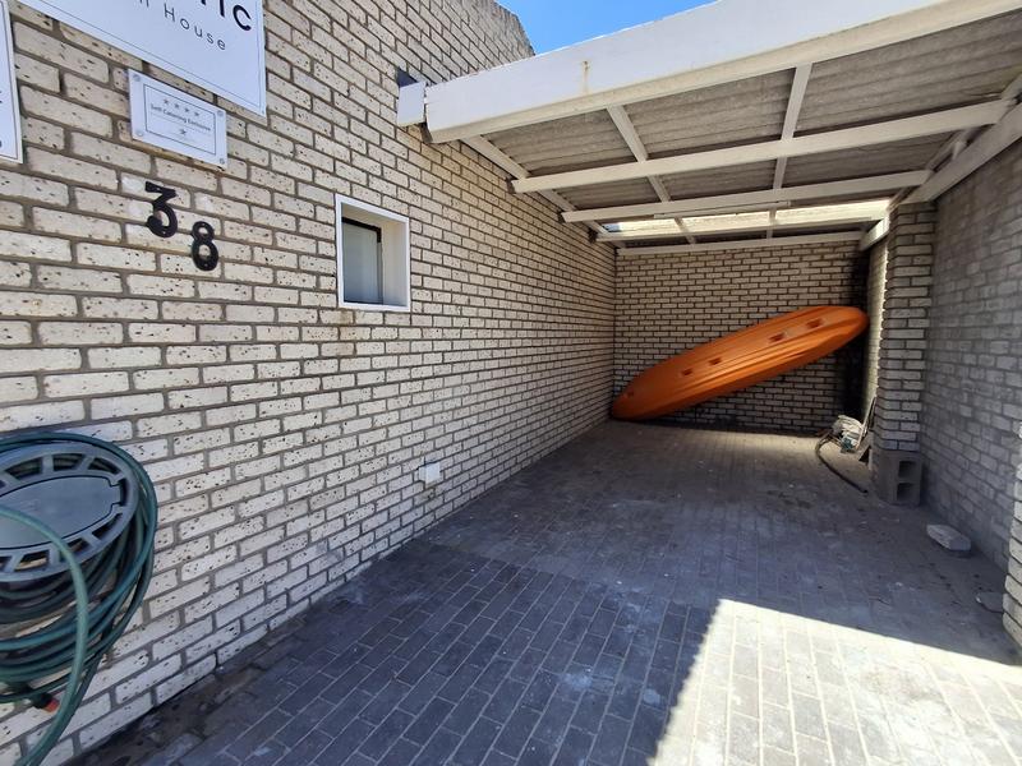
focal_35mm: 16
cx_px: 511
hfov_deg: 94.5
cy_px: 383
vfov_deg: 78.1
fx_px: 472
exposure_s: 1/772
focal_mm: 1.64
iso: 40
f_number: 2.2
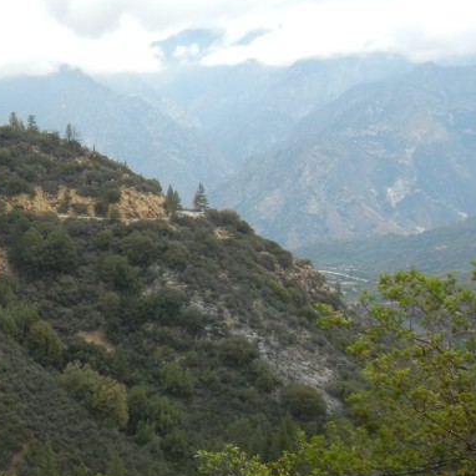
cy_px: 231
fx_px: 1105
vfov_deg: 24.3
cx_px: -92
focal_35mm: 71
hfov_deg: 22.5
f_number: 3.5
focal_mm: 5.4
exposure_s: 1/738
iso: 160
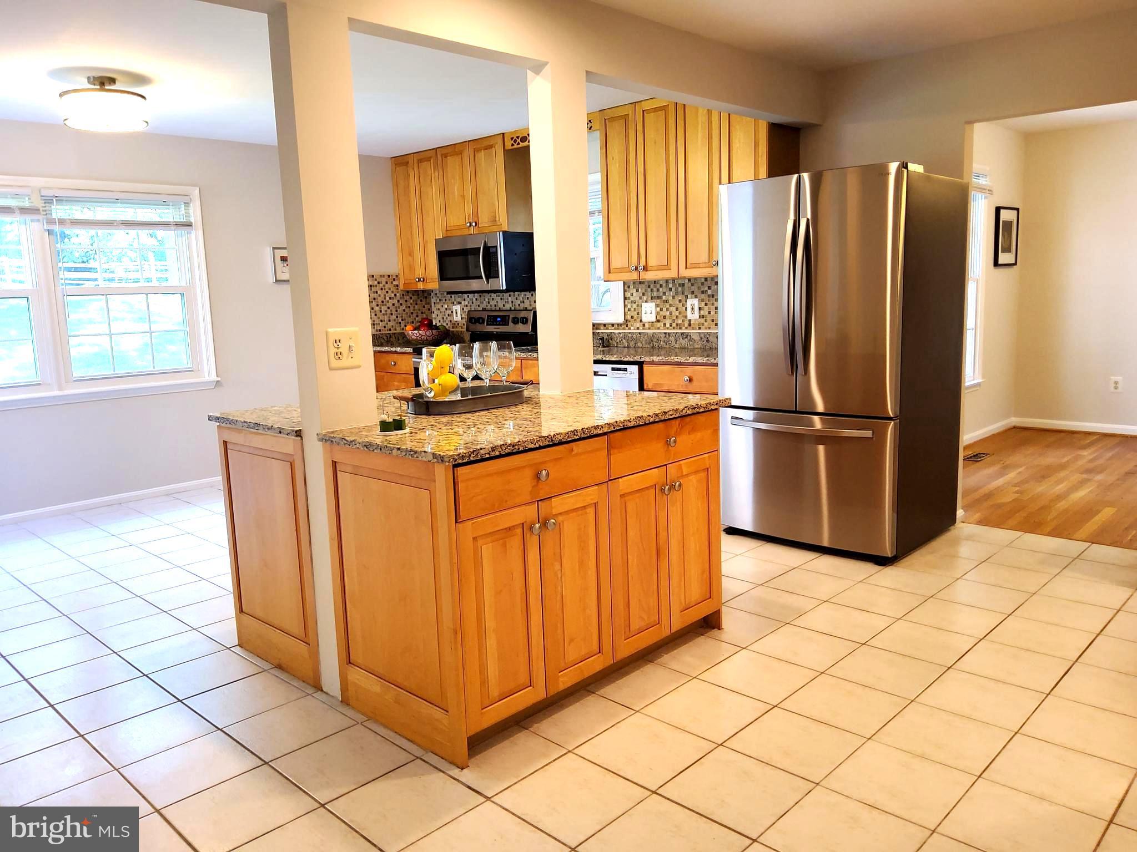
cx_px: 568
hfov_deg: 67.3
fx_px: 854
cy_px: 426
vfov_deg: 53.1
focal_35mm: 26
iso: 160
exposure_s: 1/40
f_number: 2
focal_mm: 3.08
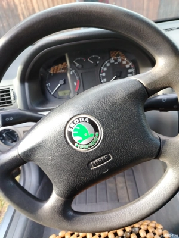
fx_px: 165
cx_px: 90
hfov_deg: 56.8
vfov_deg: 71.6
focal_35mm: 24
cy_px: 119
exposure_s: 1/50
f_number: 1.75
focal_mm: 5.25
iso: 300
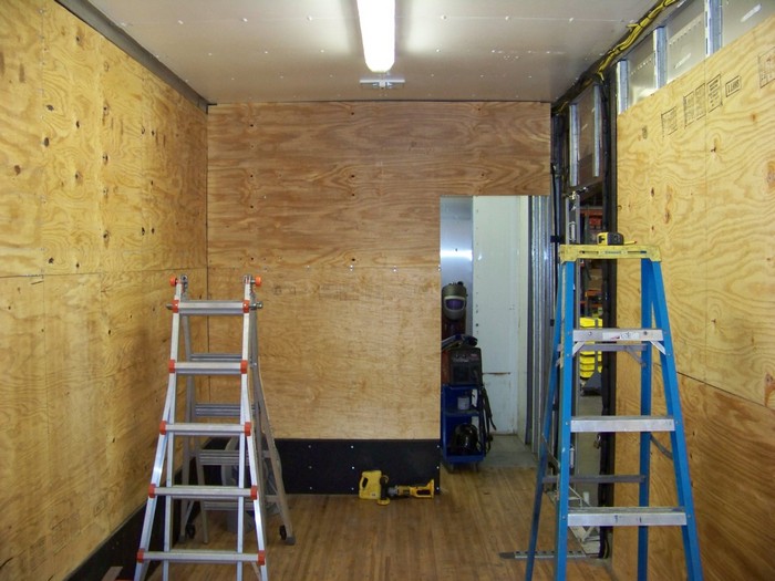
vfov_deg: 39.7
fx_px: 806
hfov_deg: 51.4
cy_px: 290
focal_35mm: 36
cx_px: 388
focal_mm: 5.85
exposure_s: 1/30
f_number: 2.8
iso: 200
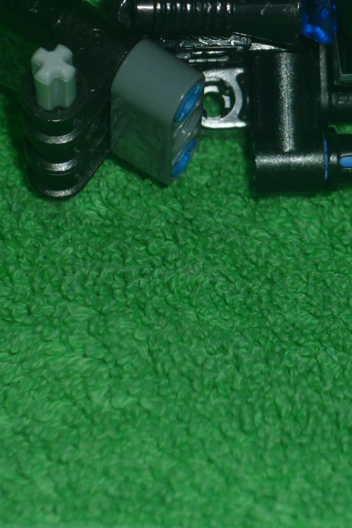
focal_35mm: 199
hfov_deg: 6.9
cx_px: 271
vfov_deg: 10.3
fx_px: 2918
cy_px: 145
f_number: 4.7
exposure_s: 1/125
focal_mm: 15.3
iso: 100
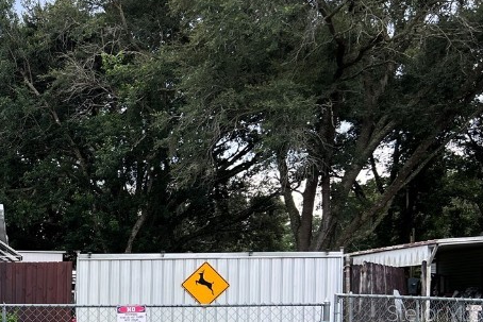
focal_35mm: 61
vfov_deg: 21.6
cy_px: 312
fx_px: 819
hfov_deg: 29.4
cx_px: -57
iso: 50
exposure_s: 1/526
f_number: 1.5
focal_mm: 5.7
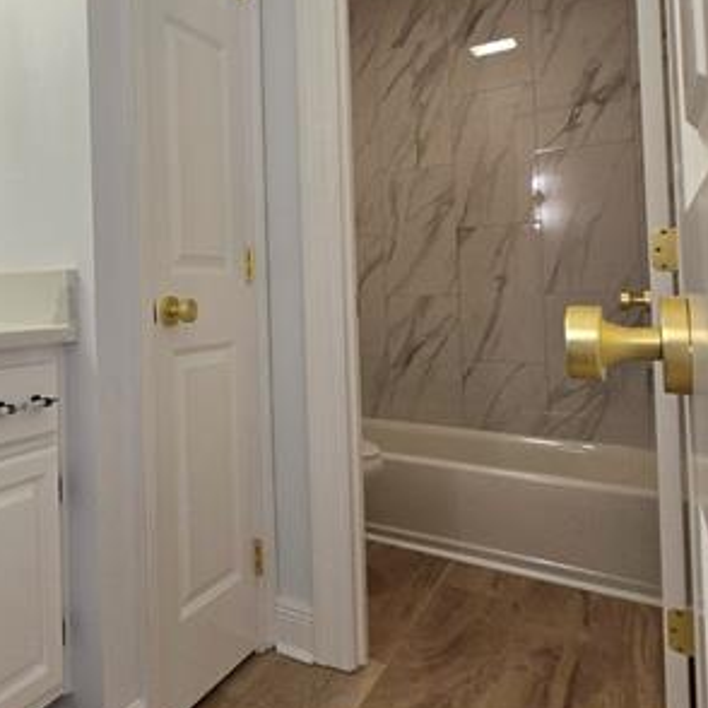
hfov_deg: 52.2
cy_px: 279
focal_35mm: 25
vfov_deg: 62.3
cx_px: 24
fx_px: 578
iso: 100
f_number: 2.2
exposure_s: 1/120
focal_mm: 2.2
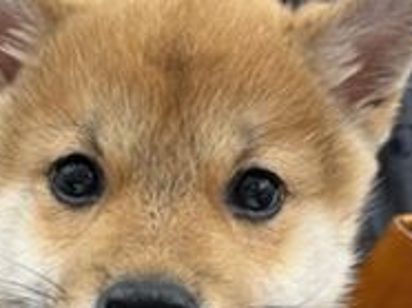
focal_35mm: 84
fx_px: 998
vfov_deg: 17.2
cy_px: 286
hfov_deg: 23.1
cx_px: 117
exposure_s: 1/60
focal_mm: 5.1
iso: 100
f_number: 1.6
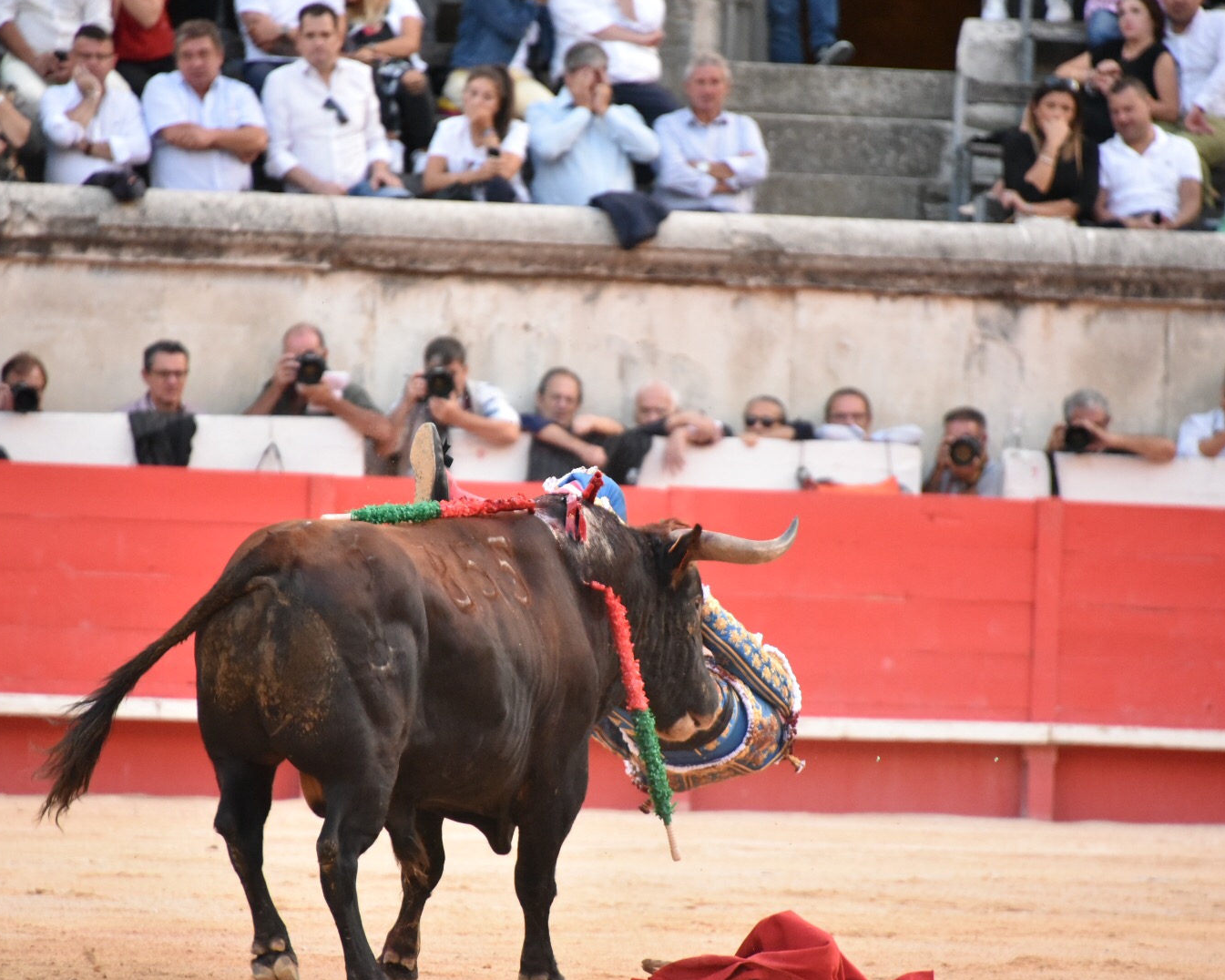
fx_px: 12291
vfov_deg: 4.6
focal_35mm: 339
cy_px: 490
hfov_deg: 5.7
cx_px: 594
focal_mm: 300
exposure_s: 1/640
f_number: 5.6
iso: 8000
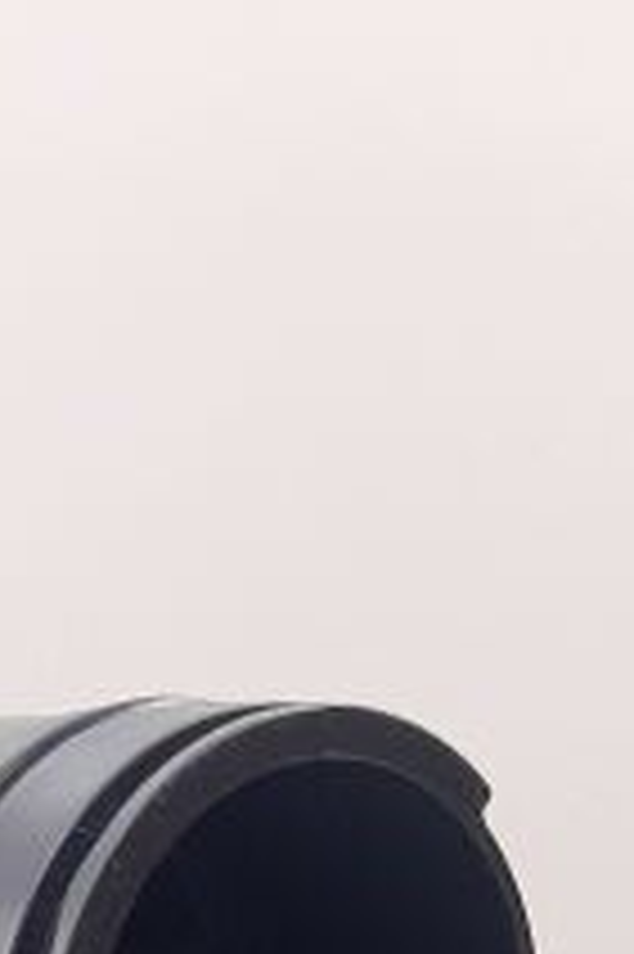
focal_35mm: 98
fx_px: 2593
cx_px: -81
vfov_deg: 17.2
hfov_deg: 13.6
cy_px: 1692
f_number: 1.7
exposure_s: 1/188
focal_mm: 3.93
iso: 40
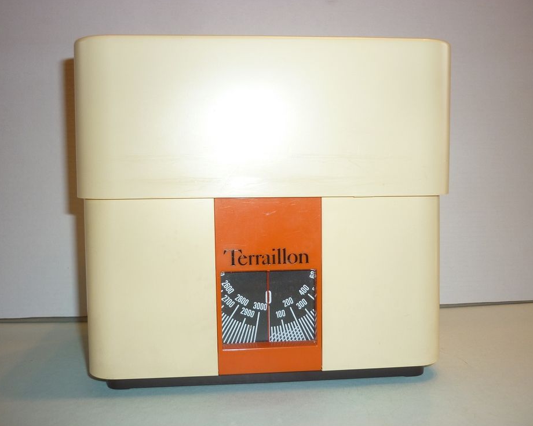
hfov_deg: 51.5
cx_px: 266
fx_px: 552
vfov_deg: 42.2
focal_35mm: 35
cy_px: 214
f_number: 2.8
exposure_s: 1/30
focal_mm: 5.5
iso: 100
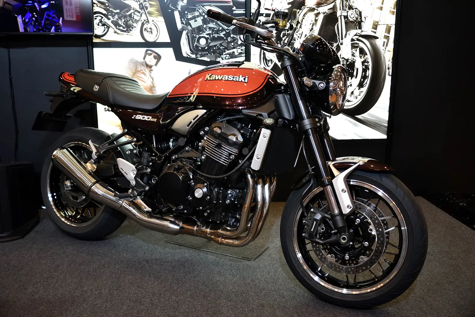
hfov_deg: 55.8
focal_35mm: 34
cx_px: 238
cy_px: 158
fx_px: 449
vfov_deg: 38.9
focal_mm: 34
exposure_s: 1/250
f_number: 4
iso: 4500
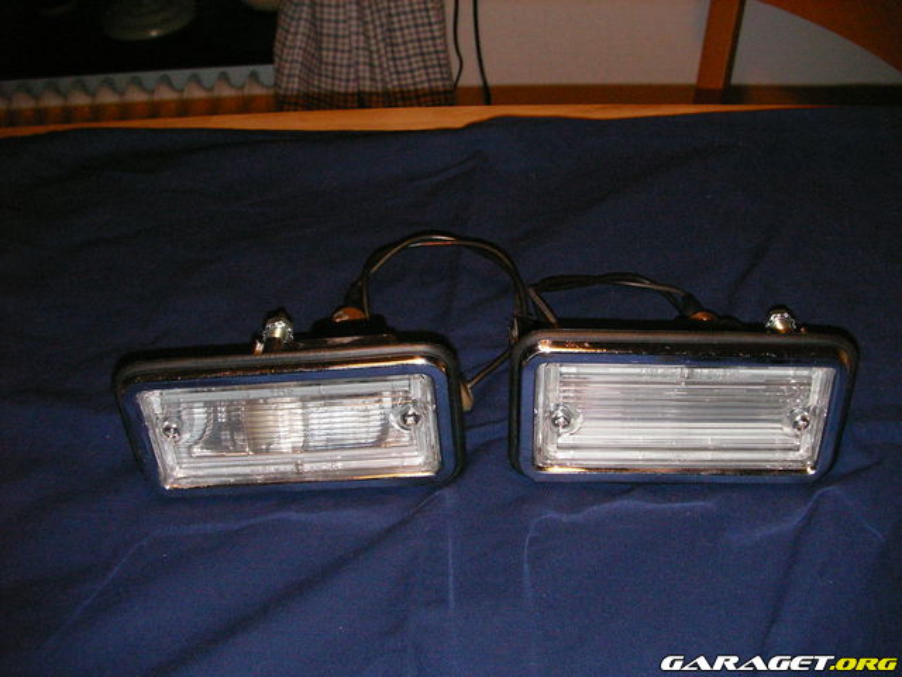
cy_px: 338
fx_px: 990
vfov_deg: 37.7
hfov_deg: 49.0
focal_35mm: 38
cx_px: 451
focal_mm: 6.3
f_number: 3.5
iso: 200
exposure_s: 1/50
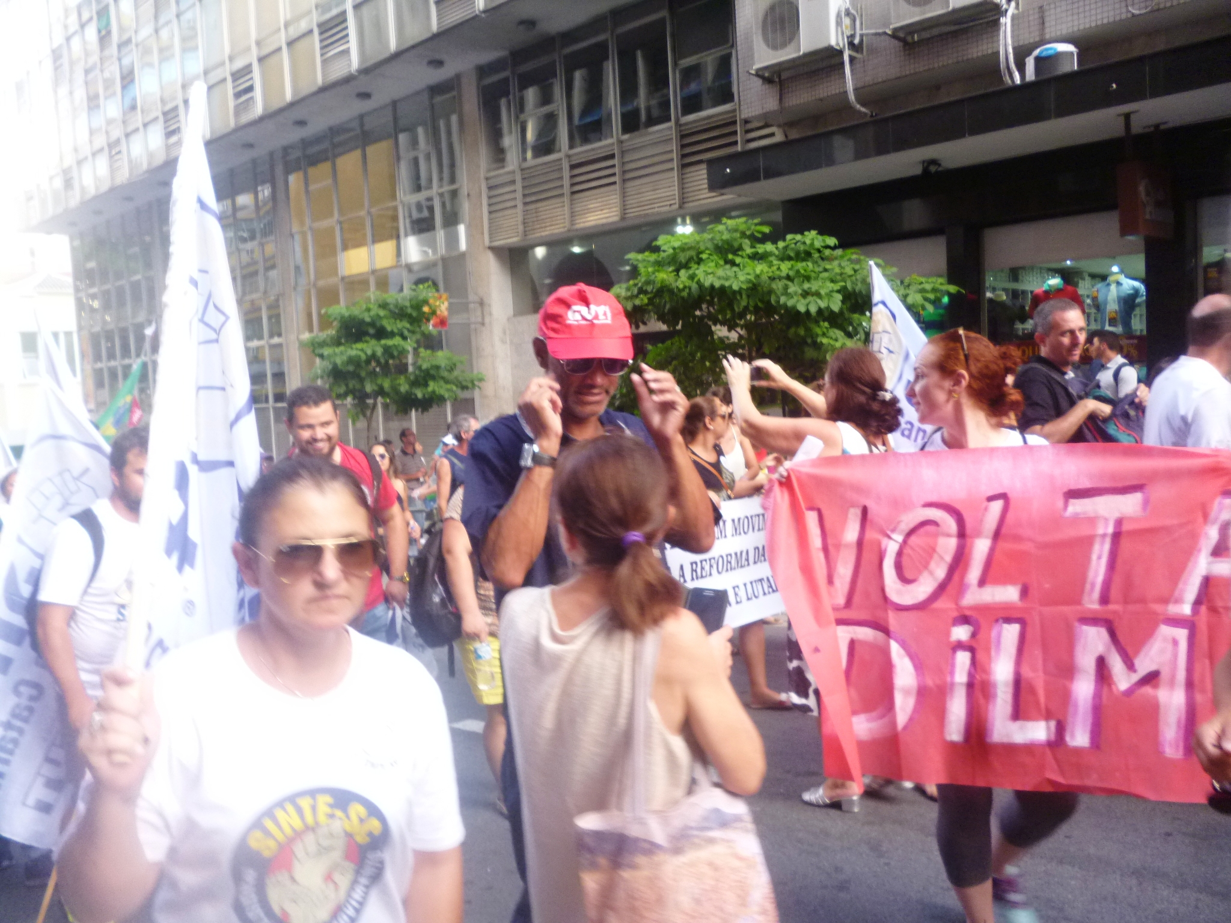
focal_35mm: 28
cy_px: 462
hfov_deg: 63.4
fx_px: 996
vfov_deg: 49.7
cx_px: 616
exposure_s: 1/60
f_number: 3.1
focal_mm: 5
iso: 250
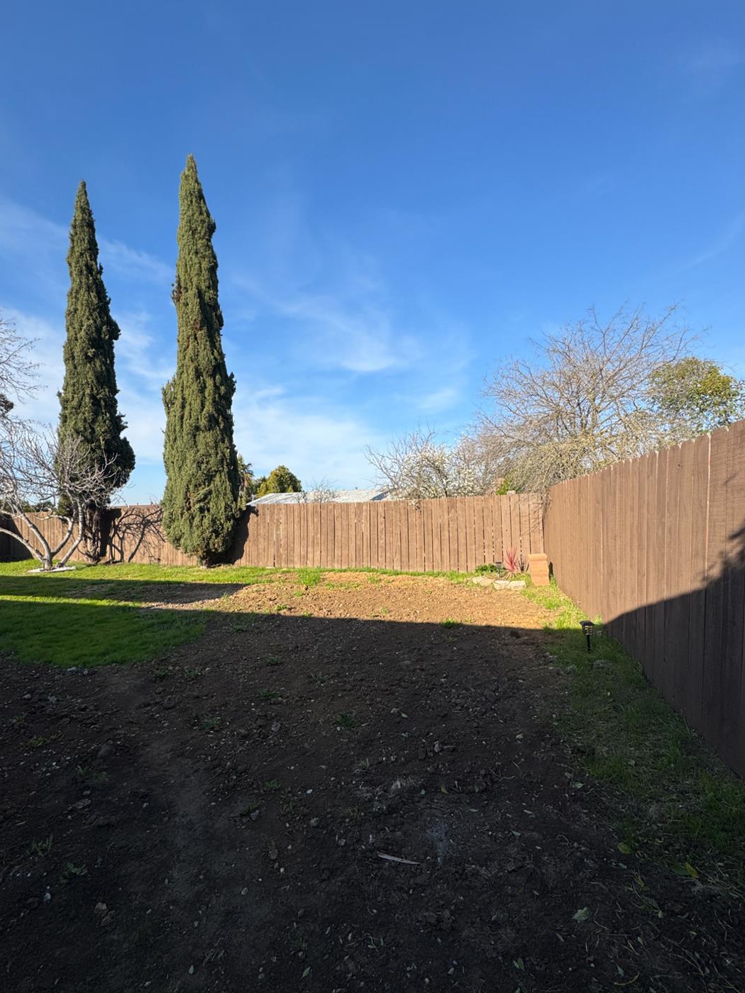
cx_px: 370
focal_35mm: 15
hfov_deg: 81.7
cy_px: 528
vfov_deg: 98.0
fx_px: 430
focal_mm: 2.22
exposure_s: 1/1323
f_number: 2.2
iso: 50
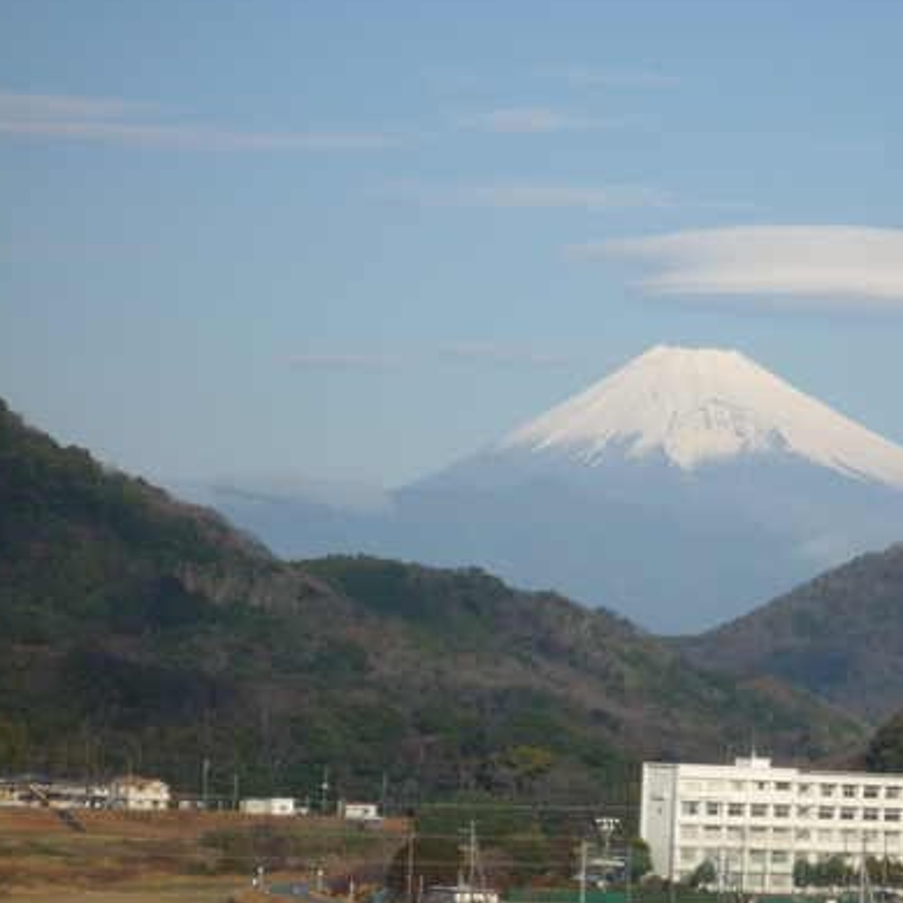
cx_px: 752
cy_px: 455
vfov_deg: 11.5
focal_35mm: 152
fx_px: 4486
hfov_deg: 11.4
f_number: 5.6
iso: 100
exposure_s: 1/640
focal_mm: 17.6
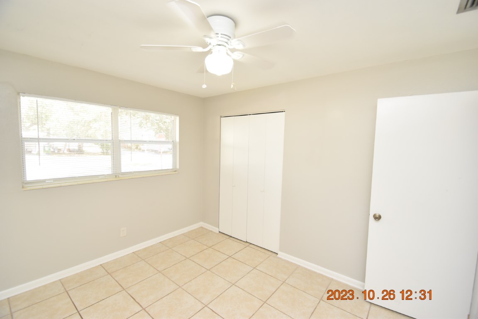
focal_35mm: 15
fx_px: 199
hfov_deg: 100.4
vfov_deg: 77.3
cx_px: 239
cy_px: 160
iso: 800
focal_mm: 10
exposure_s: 1/100
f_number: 5
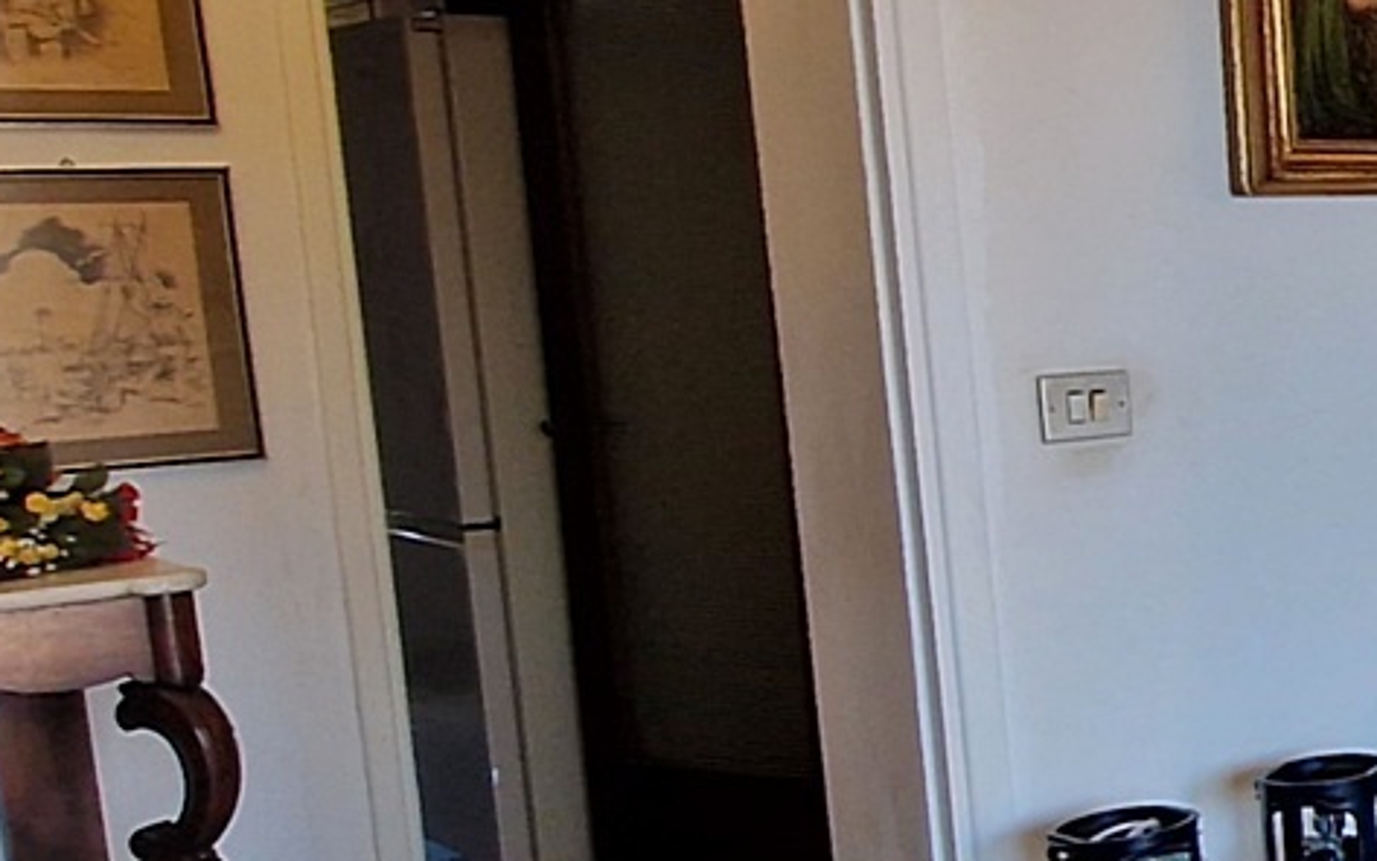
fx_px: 2102
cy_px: 467
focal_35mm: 56
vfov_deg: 23.2
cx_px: 2390
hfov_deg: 22.9
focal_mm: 2.2
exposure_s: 1/50
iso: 160
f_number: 2.2
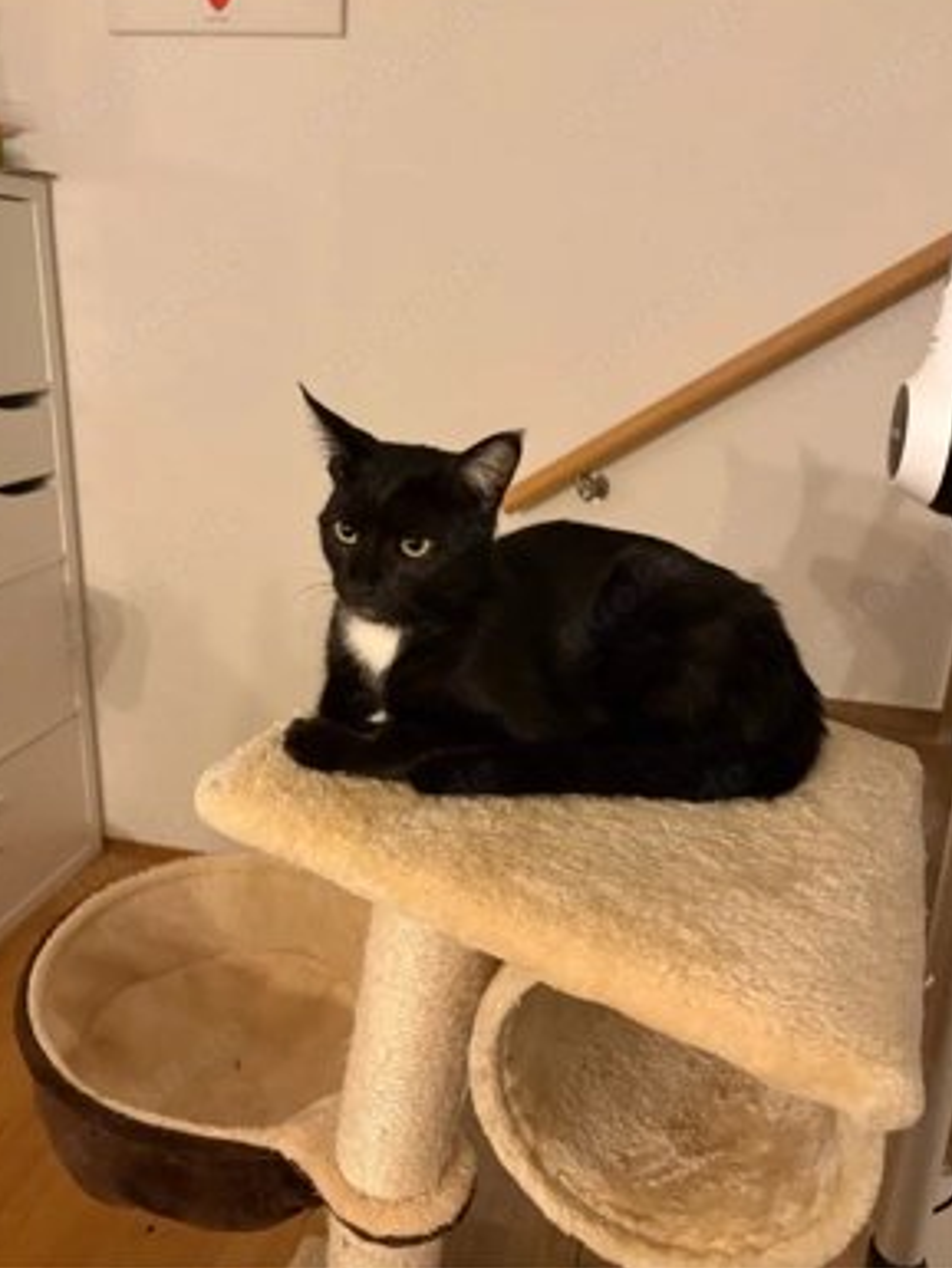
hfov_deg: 51.4
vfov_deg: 65.3
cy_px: 613
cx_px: 471
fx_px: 990
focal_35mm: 27
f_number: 1.6
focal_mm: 5.96
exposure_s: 1/50
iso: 400
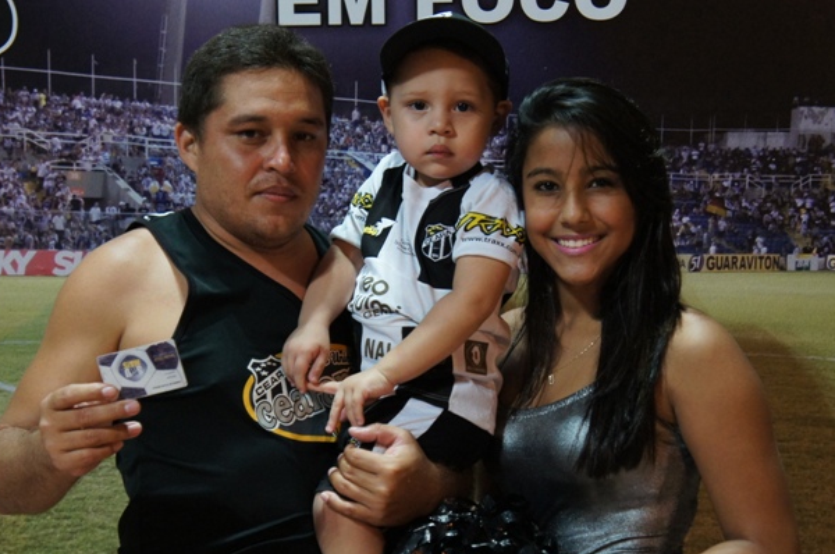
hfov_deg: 26.7
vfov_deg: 17.9
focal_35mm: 76
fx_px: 1760
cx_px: 360
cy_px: 336
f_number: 4.5
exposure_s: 1/30
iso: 1600
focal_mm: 38
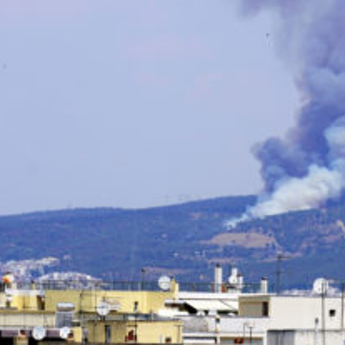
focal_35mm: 295
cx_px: 265
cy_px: 71
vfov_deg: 5.9
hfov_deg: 5.9
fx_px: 3326
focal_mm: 96
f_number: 10
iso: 100
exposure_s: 1/250
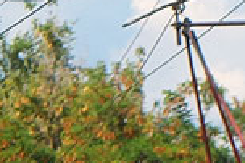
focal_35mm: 742
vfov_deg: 1.8
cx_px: 218
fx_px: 5044
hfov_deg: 2.8
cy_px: 342
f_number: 5.6
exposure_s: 1/500
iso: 125
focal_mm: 34.94
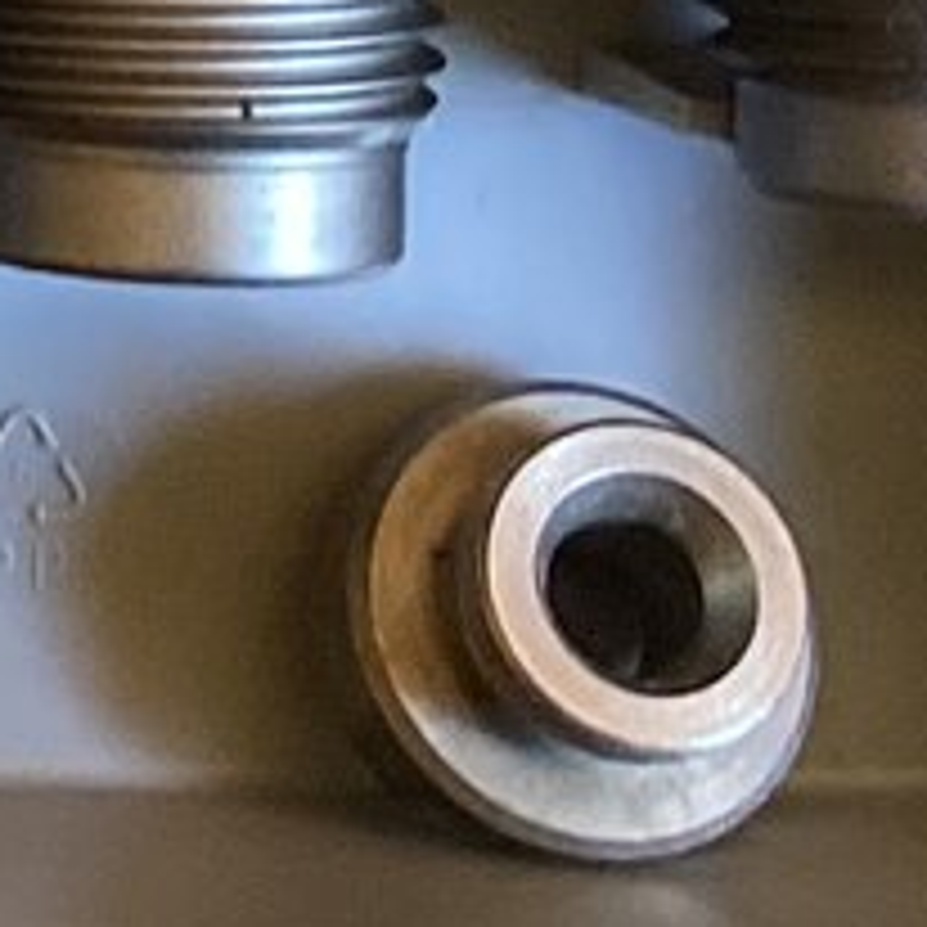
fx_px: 6090
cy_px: -745
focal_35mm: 201
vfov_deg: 8.4
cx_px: -1397
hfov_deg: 8.0
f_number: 2.4
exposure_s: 1/50
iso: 80
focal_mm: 3.3
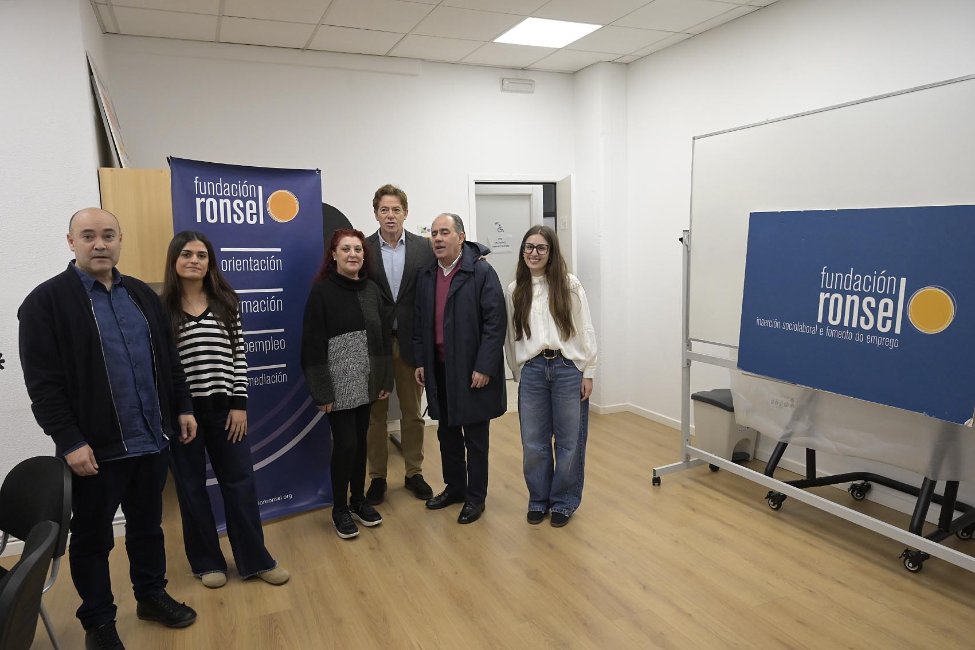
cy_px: 325
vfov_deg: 53.1
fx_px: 650
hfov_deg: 73.7
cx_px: 488
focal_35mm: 24
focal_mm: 24
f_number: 5.6
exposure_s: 1/640
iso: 6400
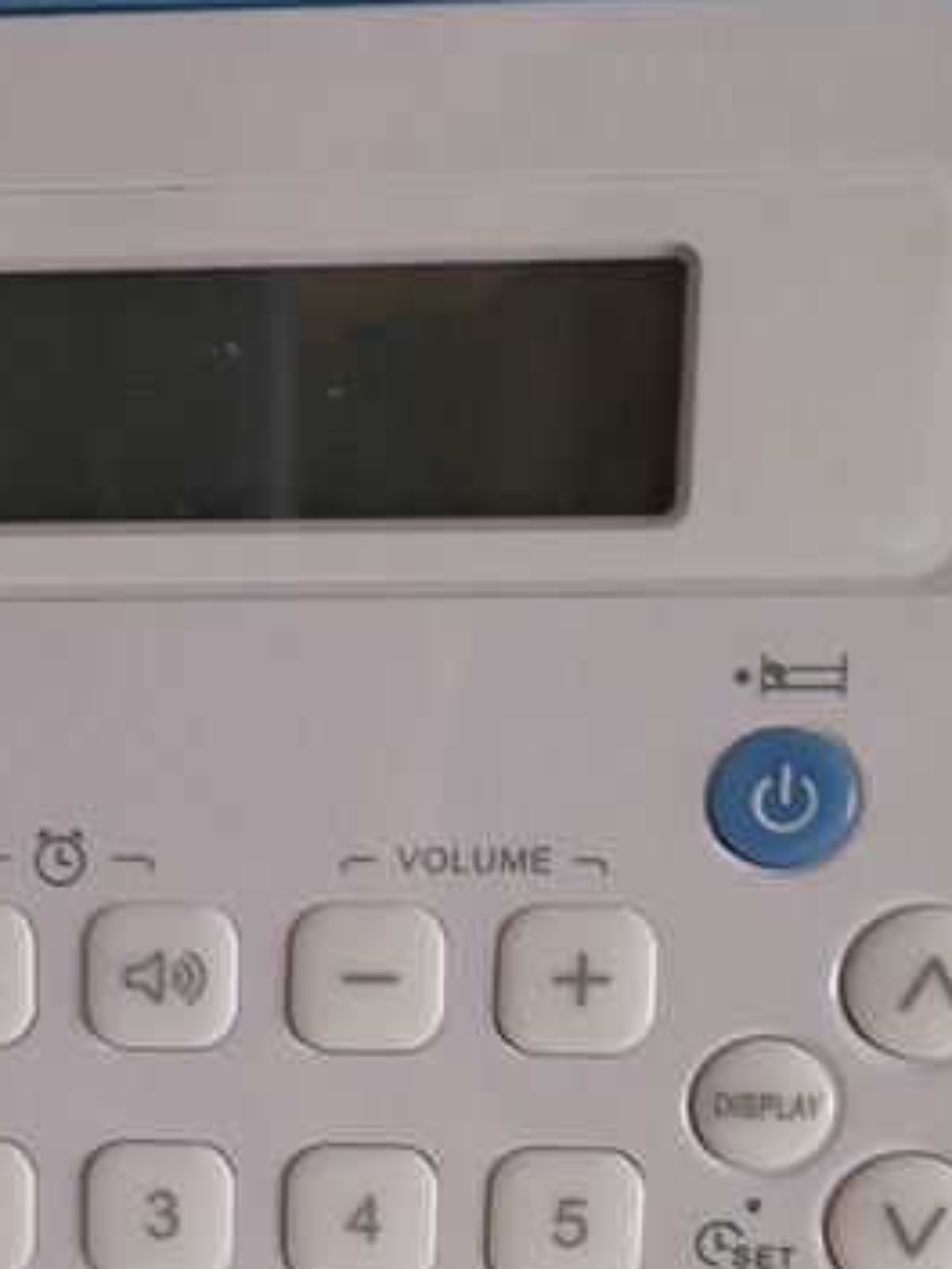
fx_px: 2603
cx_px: -137
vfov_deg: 26.9
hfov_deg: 19.7
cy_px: 991
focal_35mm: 71
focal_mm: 4.6
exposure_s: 1/50
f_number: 2
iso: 250
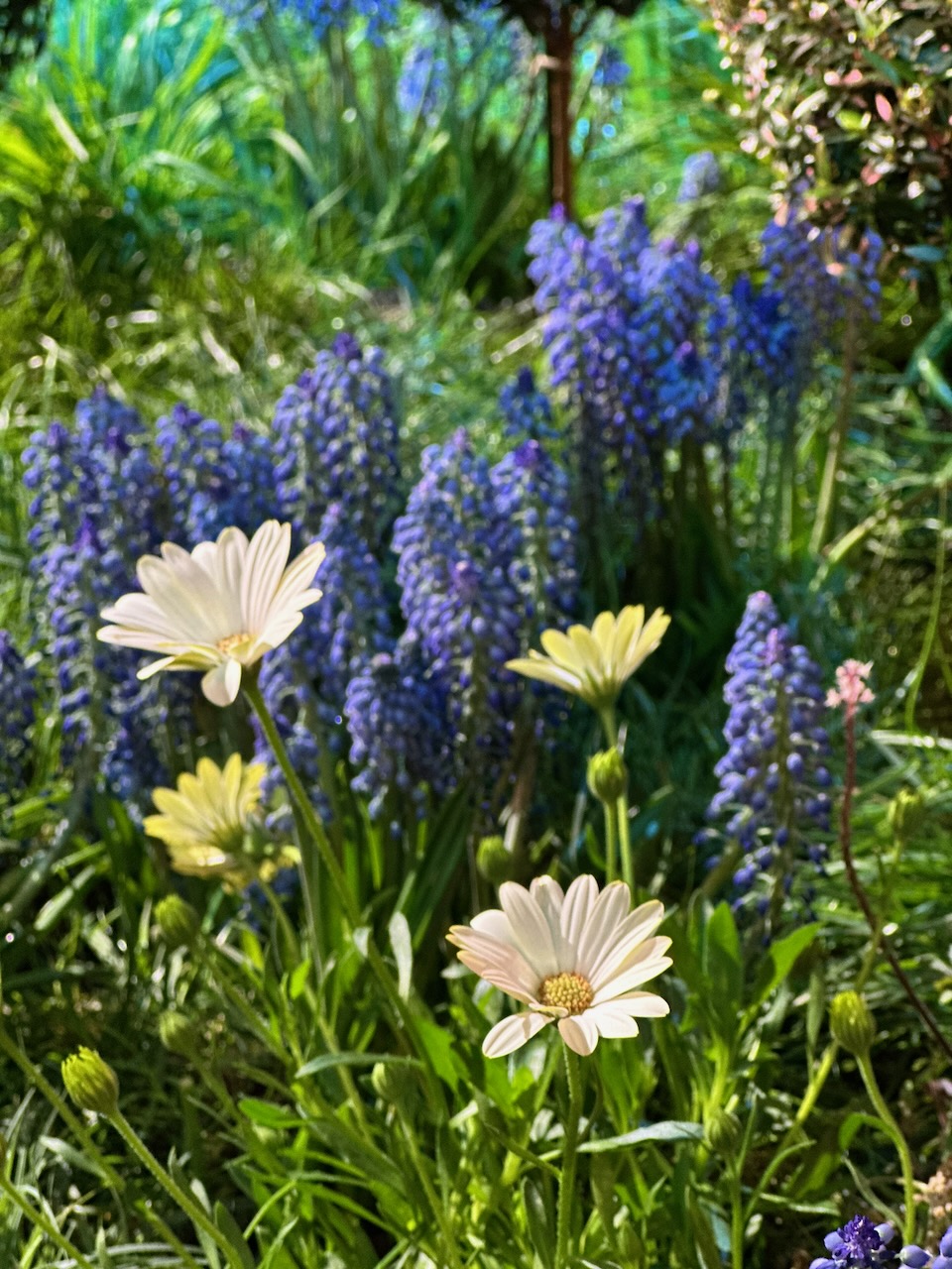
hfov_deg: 19.1
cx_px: 476
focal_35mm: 77
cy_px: 634
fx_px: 2824
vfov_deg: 25.3
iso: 400
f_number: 2.8
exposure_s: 1/23
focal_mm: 9
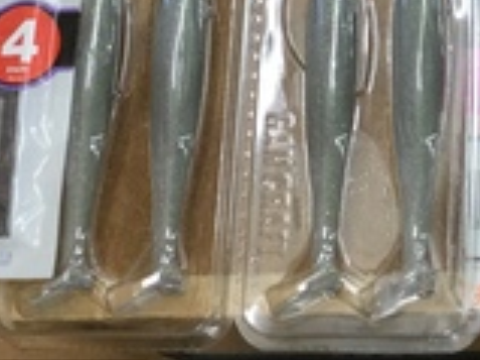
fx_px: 1621
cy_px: -233
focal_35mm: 117
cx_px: 489
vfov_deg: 11.9
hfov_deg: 16.5
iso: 25
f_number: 2.4
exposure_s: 1/30
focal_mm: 3.3
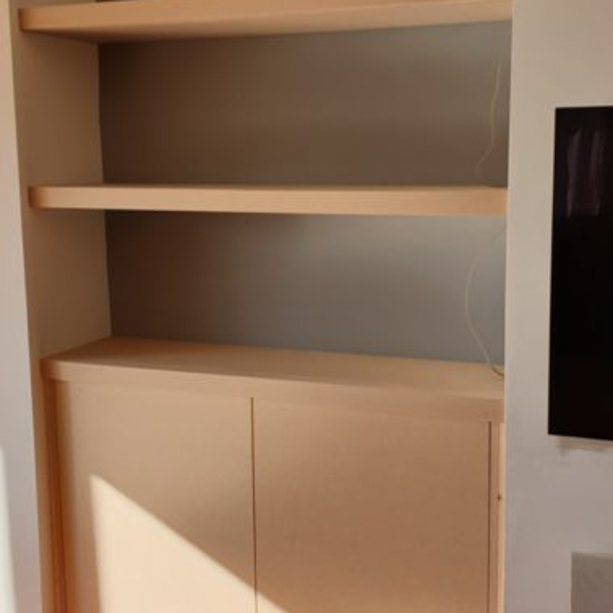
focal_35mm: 31
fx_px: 621
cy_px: 305
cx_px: 334
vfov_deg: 52.5
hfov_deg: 52.5
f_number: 2.4
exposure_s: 1/512
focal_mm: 4.3
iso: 50
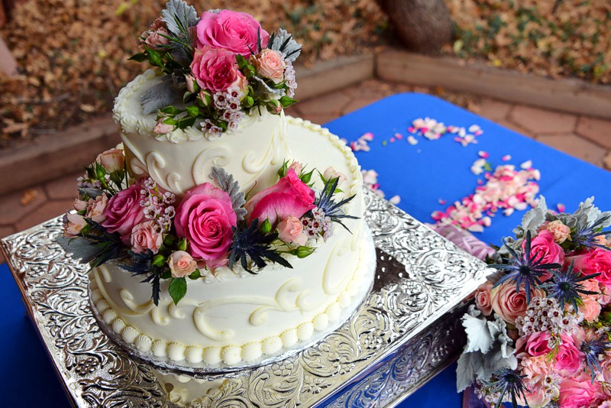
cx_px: 306
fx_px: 577
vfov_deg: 38.9
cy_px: 204
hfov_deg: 55.8
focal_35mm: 34
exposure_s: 1/125
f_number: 5.6
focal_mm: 34
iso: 400
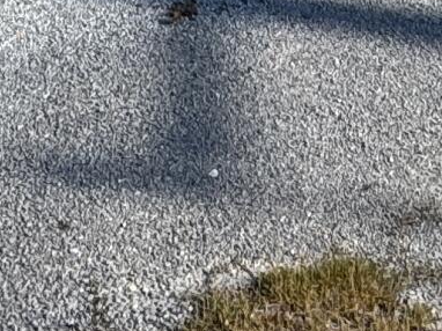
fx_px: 1404
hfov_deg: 17.9
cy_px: -685
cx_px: 234
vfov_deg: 9.9
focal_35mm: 110
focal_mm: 2.22
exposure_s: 1/2083
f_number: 2.2
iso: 50
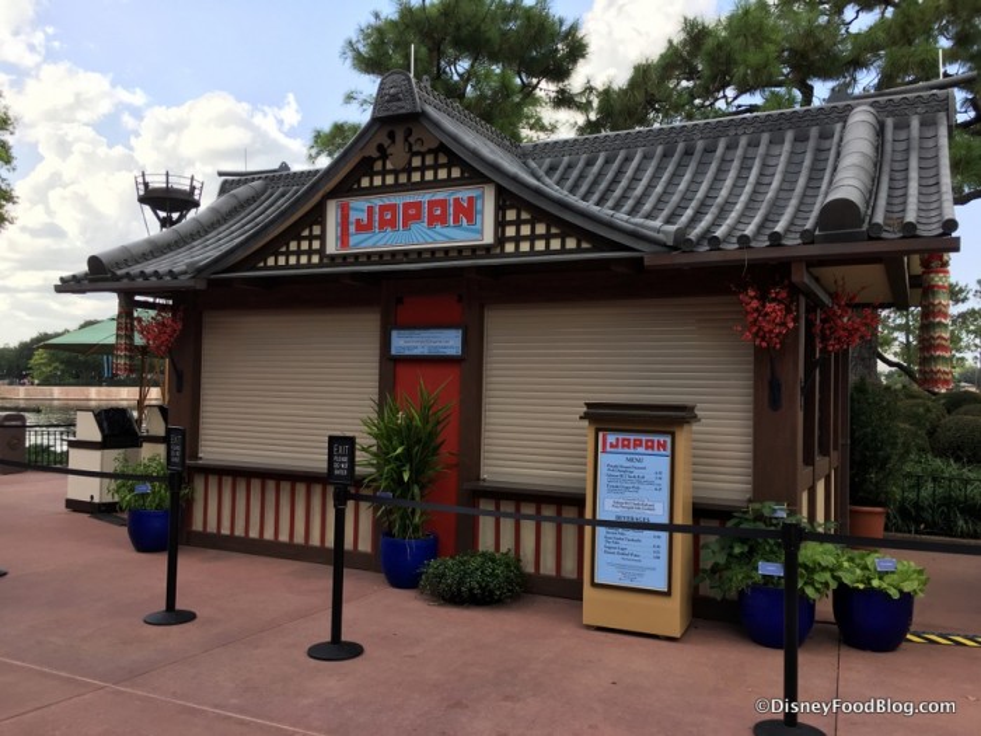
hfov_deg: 61.7
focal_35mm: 29
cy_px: 368
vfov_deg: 48.2
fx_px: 822
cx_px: 490
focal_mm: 4.15
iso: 25
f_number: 2.2
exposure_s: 1/496
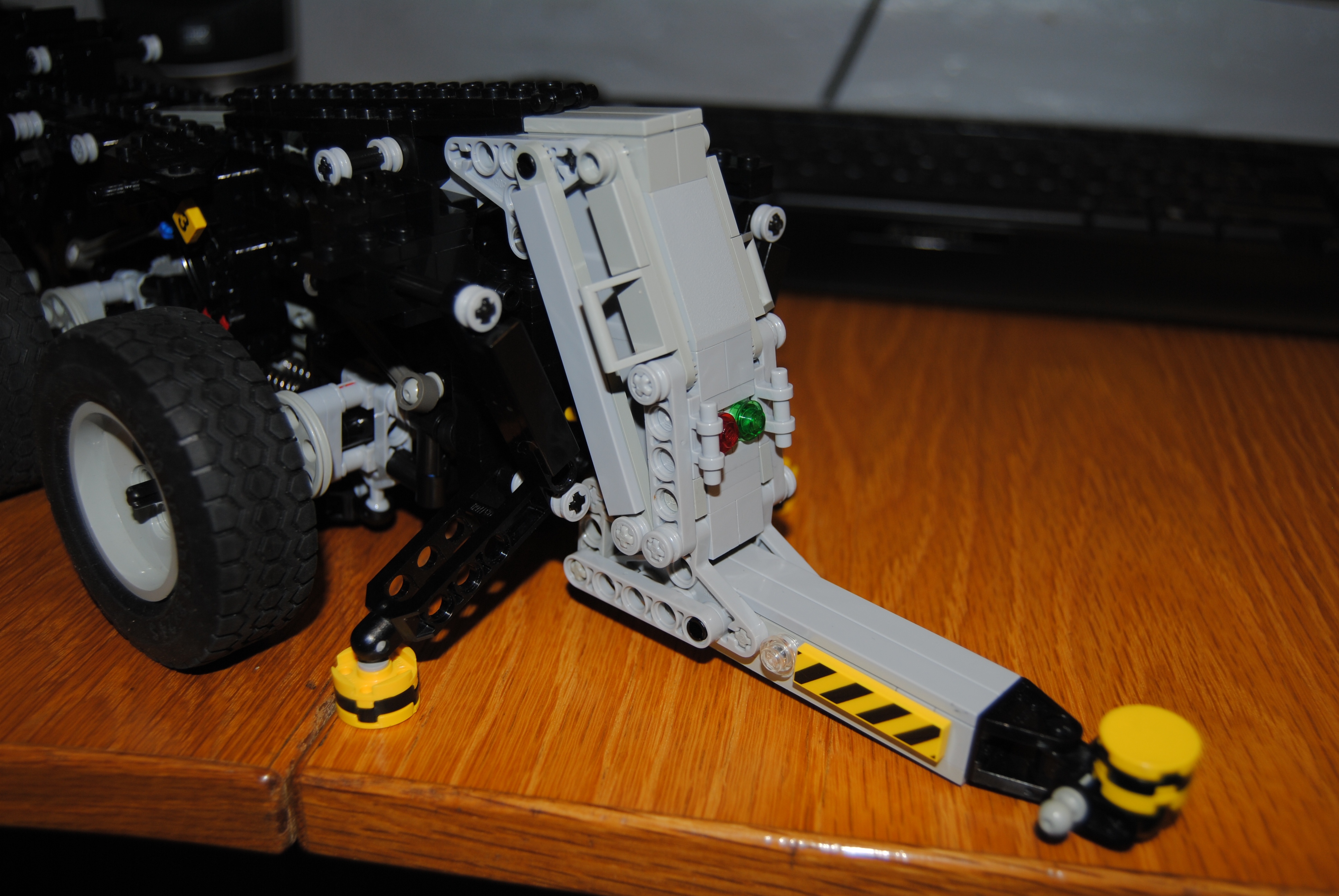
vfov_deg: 34.3
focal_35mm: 39
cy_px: 448
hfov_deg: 49.5
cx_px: 670
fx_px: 1452
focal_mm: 26
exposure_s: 1/125
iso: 100
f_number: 4
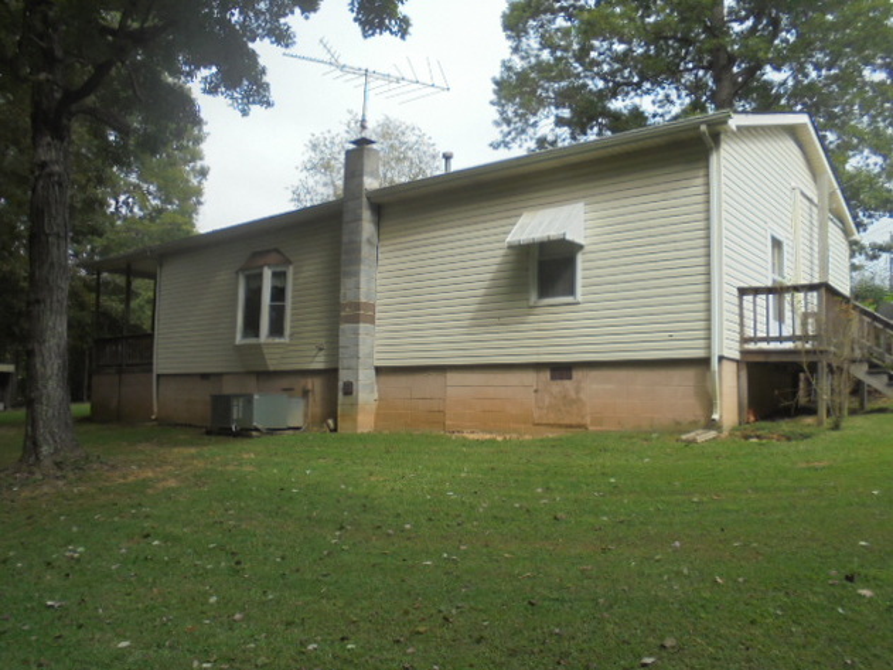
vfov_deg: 48.2
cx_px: 446
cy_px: 335
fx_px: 748
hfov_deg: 61.7
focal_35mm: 29
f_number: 3.7
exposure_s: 1/500
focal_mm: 5.3
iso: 100
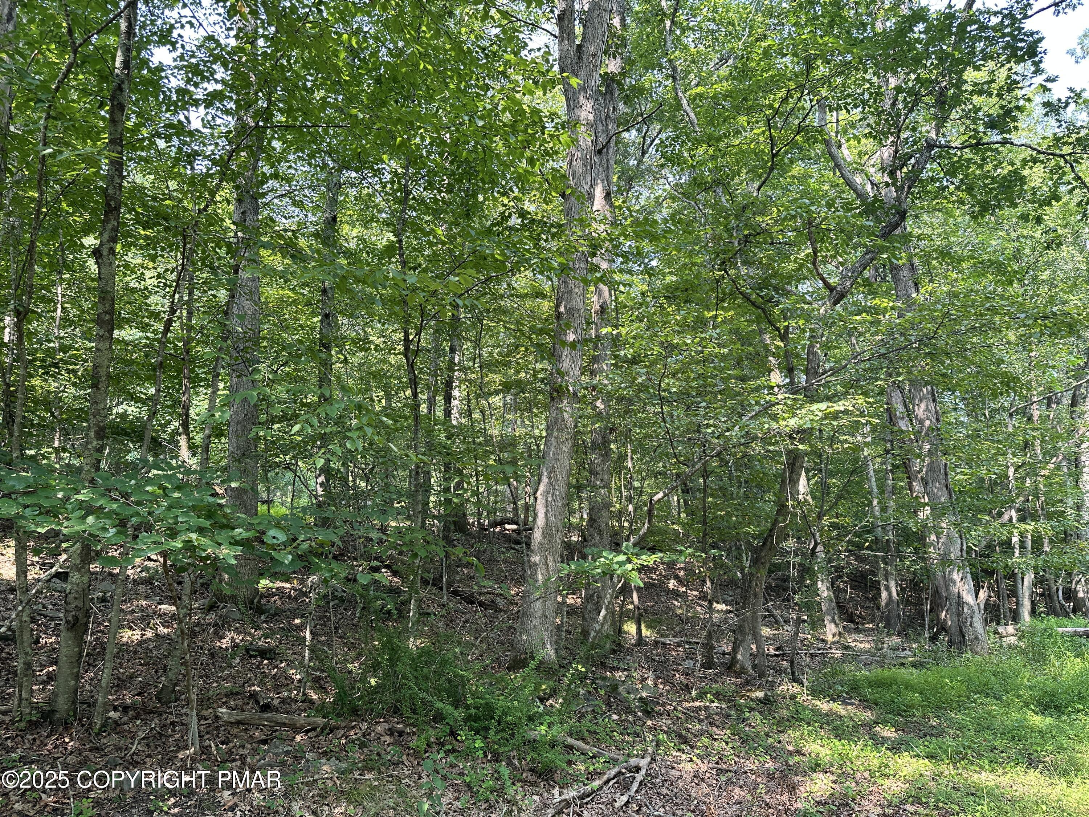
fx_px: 755
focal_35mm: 24
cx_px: 544
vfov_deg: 56.8
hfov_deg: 71.6
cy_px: 408
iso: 80
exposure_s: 1/242
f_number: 1.78
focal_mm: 6.86
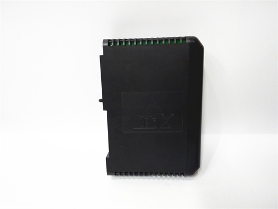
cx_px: 139
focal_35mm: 27
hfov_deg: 65.3
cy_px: 104
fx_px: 217
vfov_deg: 51.4
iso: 532
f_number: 2
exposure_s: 1/33
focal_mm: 3.79
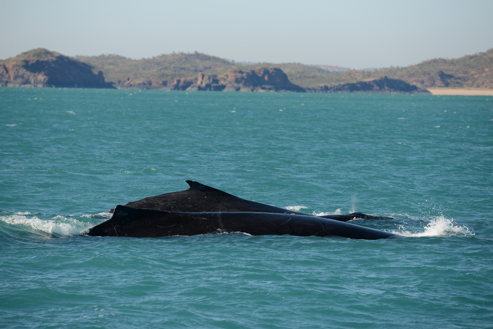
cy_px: 164
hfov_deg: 7.4
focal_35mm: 280
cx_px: 246
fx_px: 3835
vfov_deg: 4.9
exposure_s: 1/1250
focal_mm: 280
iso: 400
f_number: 8
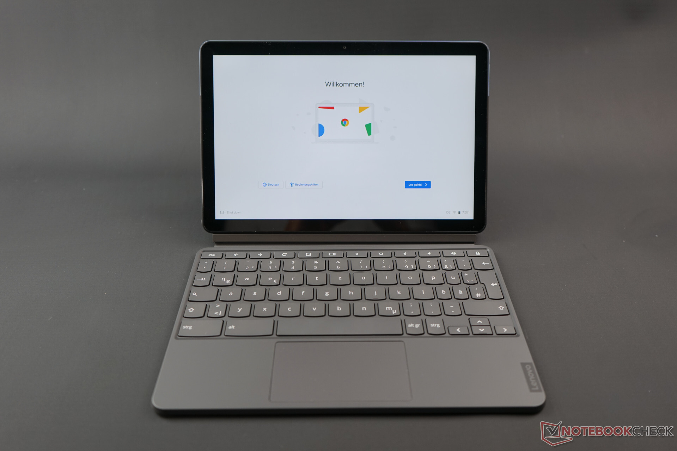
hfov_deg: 61.9
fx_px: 564
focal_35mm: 30
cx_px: 338
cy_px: 226
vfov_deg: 43.6
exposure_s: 1/60
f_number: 4
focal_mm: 30
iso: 160
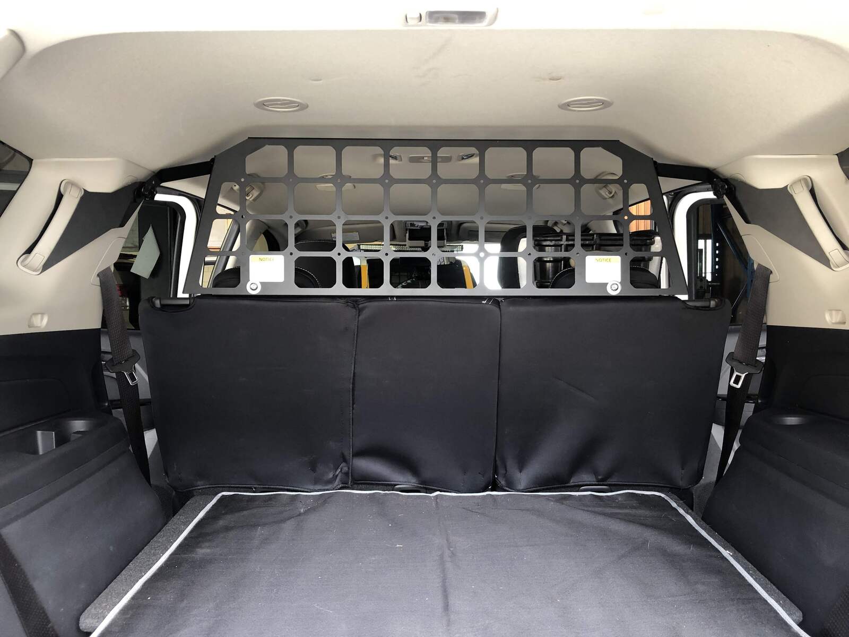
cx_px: 424
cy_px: 318
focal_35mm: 28
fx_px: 687
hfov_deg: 63.4
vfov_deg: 49.7
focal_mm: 3.99
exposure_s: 1/17
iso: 50
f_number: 1.8
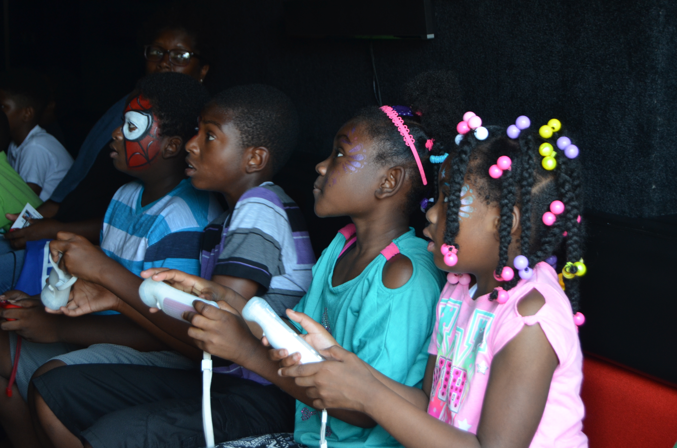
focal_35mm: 72
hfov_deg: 28.1
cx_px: 338
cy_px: 224
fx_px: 1351
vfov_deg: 18.8
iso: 560
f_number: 5.3
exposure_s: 1/60
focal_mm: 48
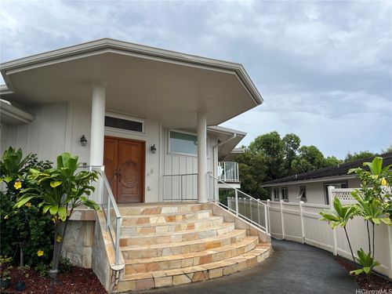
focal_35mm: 26
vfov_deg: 53.1
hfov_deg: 67.3
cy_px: 147
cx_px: 196
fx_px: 294
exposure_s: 1/2101
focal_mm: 5.1
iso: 50
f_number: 1.6
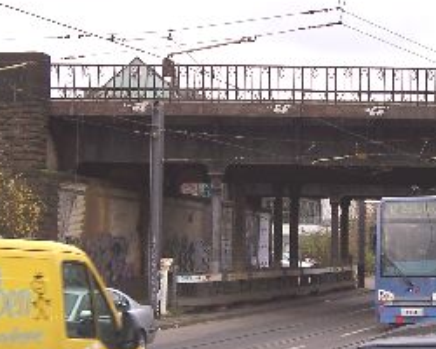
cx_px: 263
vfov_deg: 20.4
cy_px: 176
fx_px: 968
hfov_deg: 25.3
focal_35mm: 75
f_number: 2.7
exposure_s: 1/180
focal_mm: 5.6
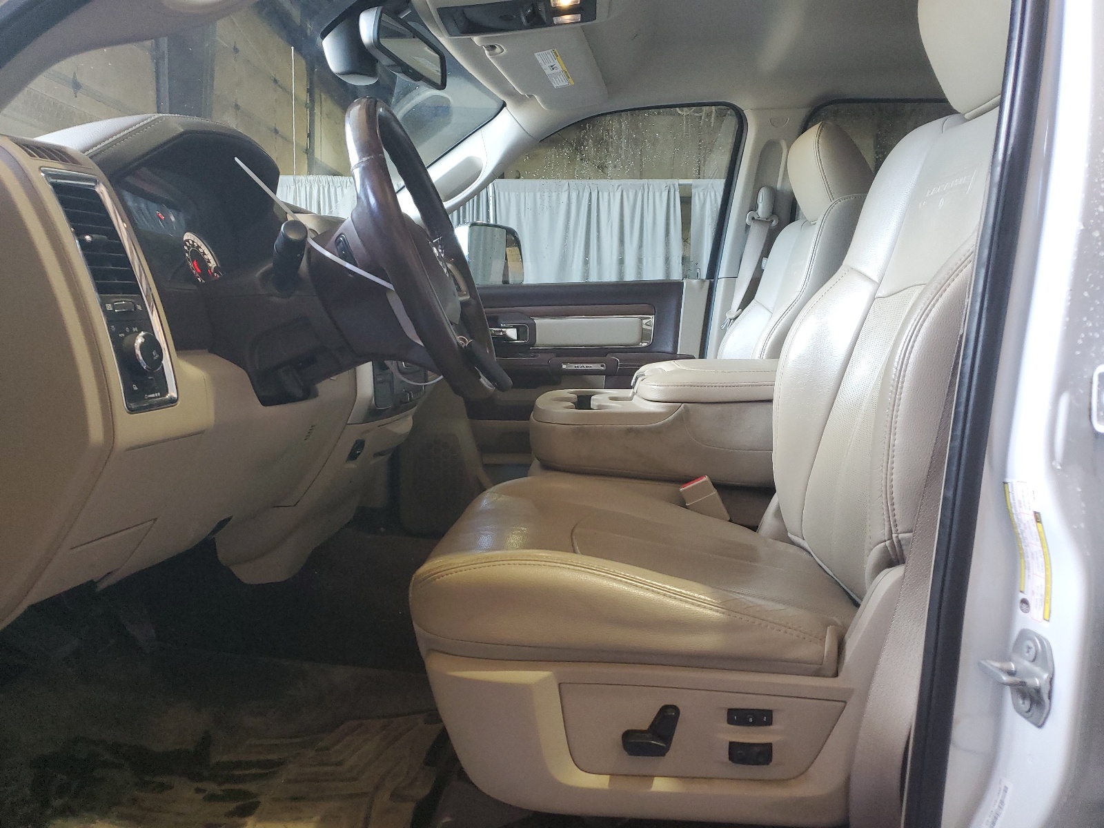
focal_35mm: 26
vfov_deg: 53.1
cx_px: 552
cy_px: 414
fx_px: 829
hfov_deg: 67.3
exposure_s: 1/60.2
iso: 161
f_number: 1.5
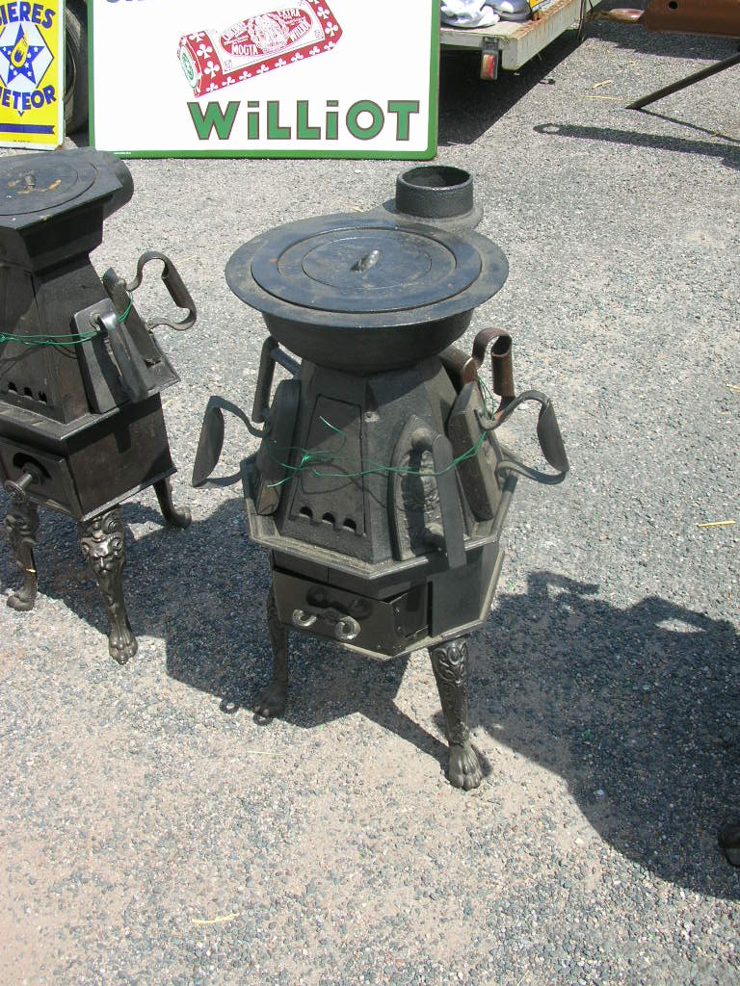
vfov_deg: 52.6
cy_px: 493
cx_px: 370
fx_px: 998
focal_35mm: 35
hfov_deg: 40.7
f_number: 5.6
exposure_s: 1/175
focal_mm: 5.8
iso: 50
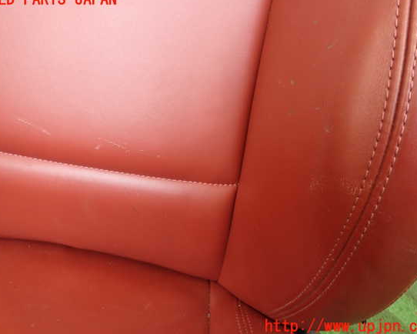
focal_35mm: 27
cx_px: 208
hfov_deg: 64.1
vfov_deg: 53.2
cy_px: 163
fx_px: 333
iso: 200
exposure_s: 1/30
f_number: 2
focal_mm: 4.5
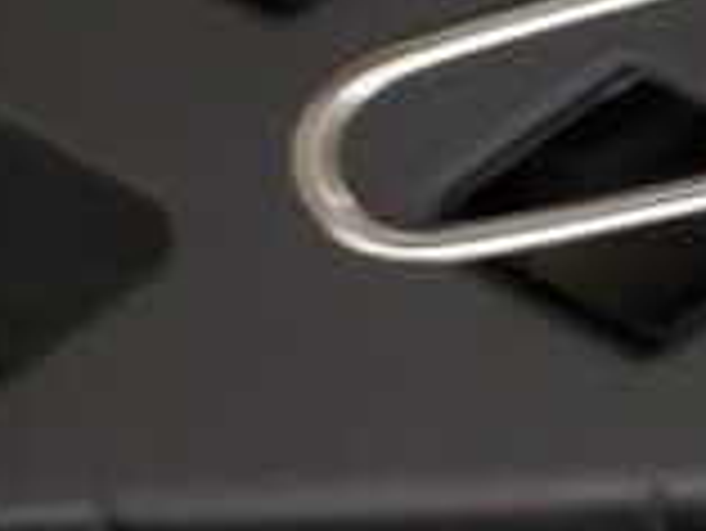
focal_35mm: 101
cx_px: 1345
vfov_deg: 14.6
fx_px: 2061
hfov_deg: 15.9
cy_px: 162
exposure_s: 1/17
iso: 1250
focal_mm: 4.3
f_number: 1.5
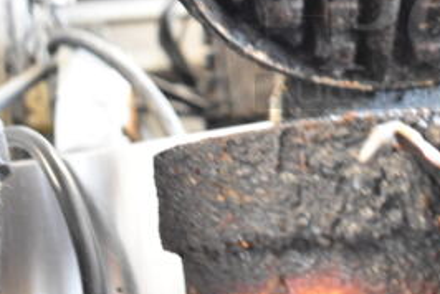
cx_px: 440
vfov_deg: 18.6
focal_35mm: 72
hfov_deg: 26.5
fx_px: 883
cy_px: 21
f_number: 3.8
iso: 2200
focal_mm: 21
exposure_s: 1/30
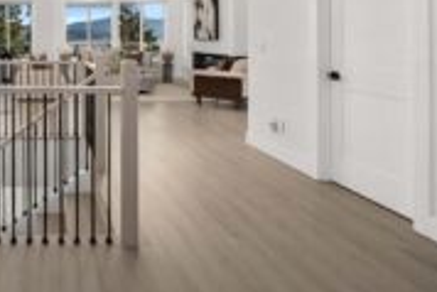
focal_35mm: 27
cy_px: 38
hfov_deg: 57.6
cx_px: 42
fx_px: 328
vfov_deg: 44.4
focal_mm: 12
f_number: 7.1
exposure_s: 1/30
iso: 500
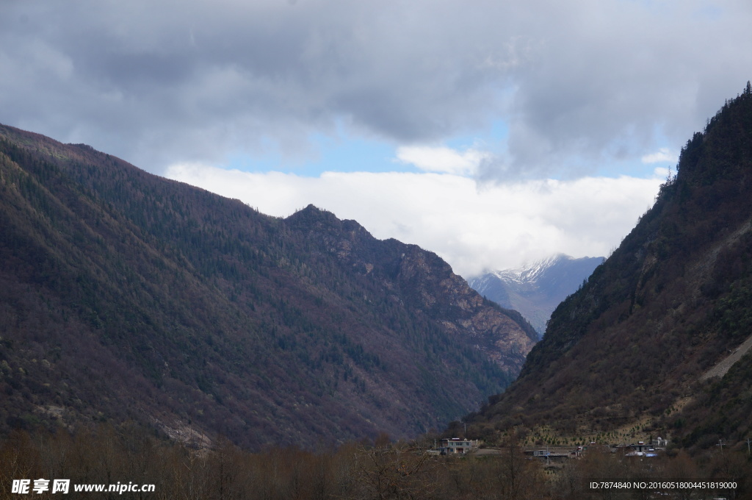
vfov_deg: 18.9
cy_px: 250
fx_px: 1502
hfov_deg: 28.1
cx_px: 376
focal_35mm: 72
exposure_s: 1/125
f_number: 13
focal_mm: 48
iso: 100
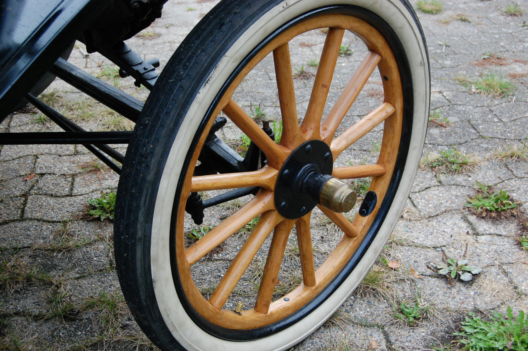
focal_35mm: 48
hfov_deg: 41.1
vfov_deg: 28.0
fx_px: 703
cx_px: 264
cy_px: 176
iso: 1600
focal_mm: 32
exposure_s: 1/200
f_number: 7.1
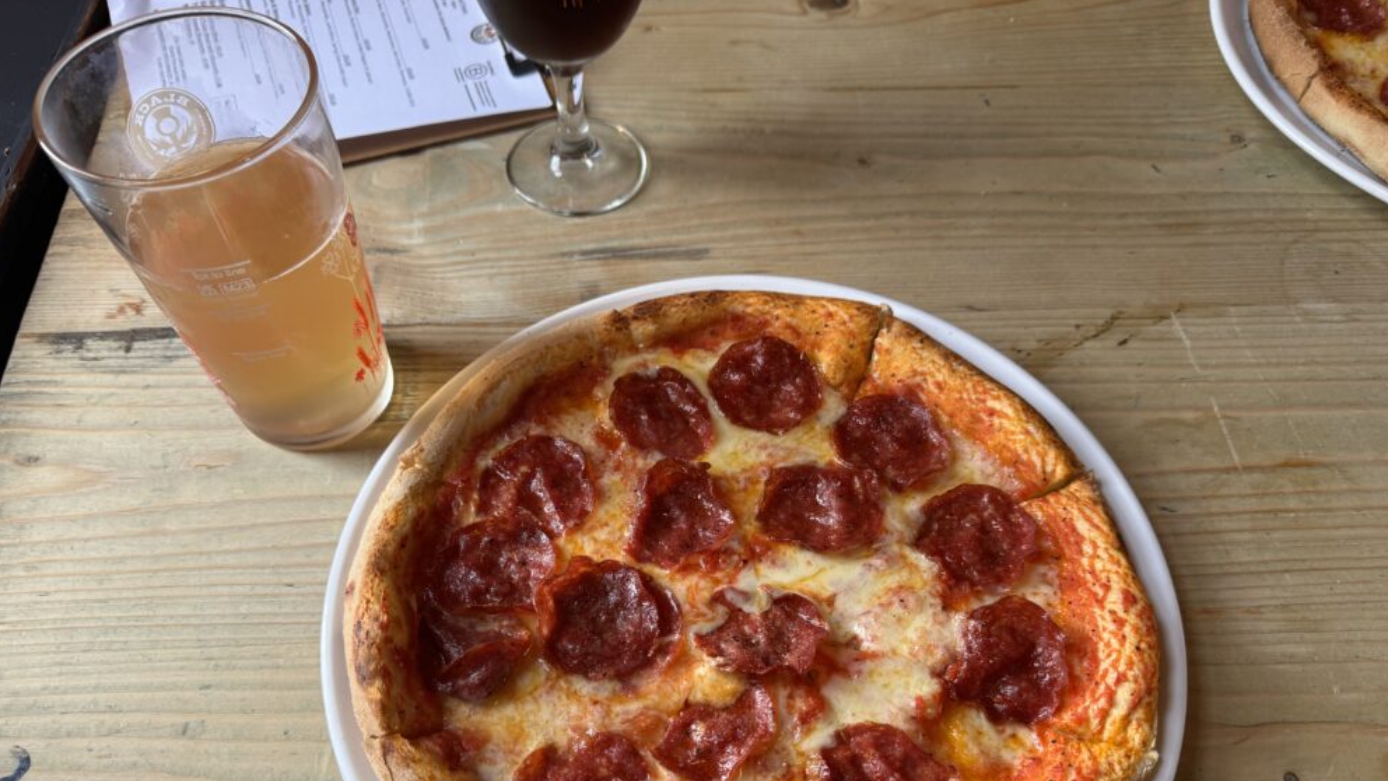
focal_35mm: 27
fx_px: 994
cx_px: 677
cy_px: 529
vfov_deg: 42.2
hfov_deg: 69.8
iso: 100
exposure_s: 1/50
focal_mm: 6.76
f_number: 1.78
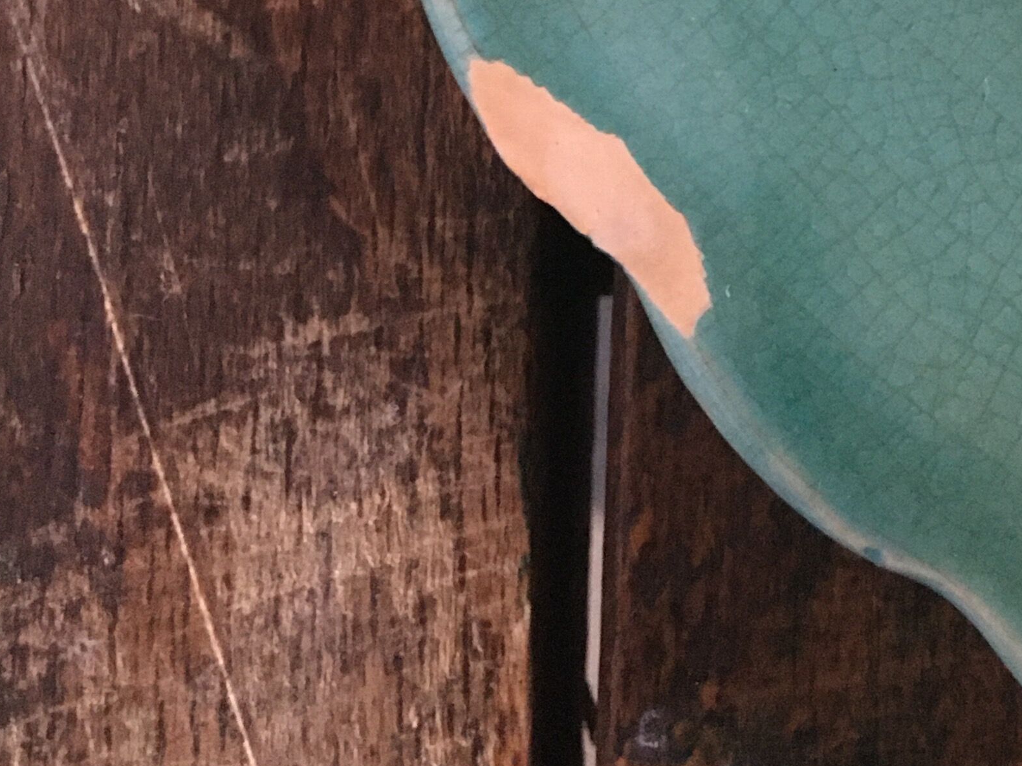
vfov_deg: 18.2
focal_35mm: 74
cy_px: -301
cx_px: 959
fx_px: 2185
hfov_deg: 25.3
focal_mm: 4.15
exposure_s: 1/17
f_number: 2.2
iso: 200
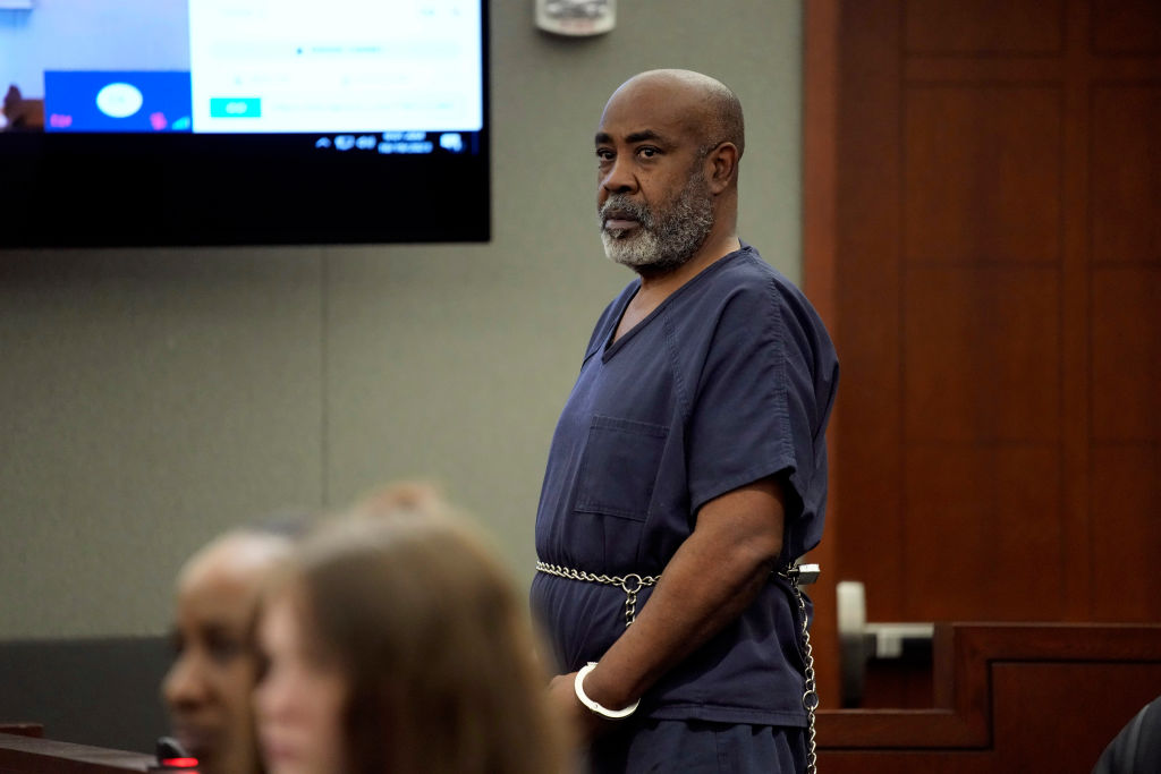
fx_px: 6450
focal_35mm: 200
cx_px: 580
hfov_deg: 10.3
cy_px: 387
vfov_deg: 6.9
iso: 5000
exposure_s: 1/200
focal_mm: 200
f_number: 2.8
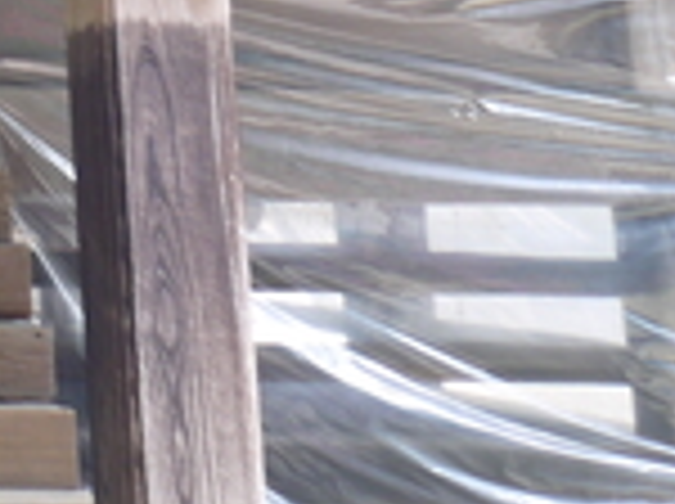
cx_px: -788
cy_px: -574
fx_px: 2550
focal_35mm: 131
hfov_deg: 12.7
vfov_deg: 10.2
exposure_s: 1/60
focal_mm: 14
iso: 200
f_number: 3.5
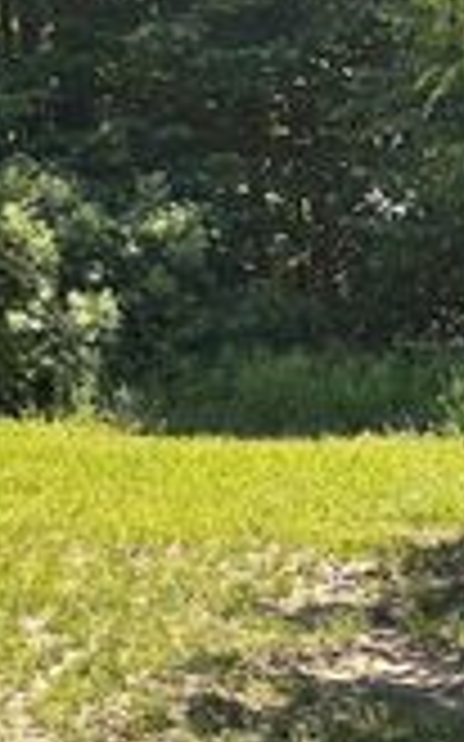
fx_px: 1559
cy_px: -52
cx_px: -437
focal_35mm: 77
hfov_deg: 14.4
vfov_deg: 25.1
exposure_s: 1/952
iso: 80
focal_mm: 6.86
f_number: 1.78
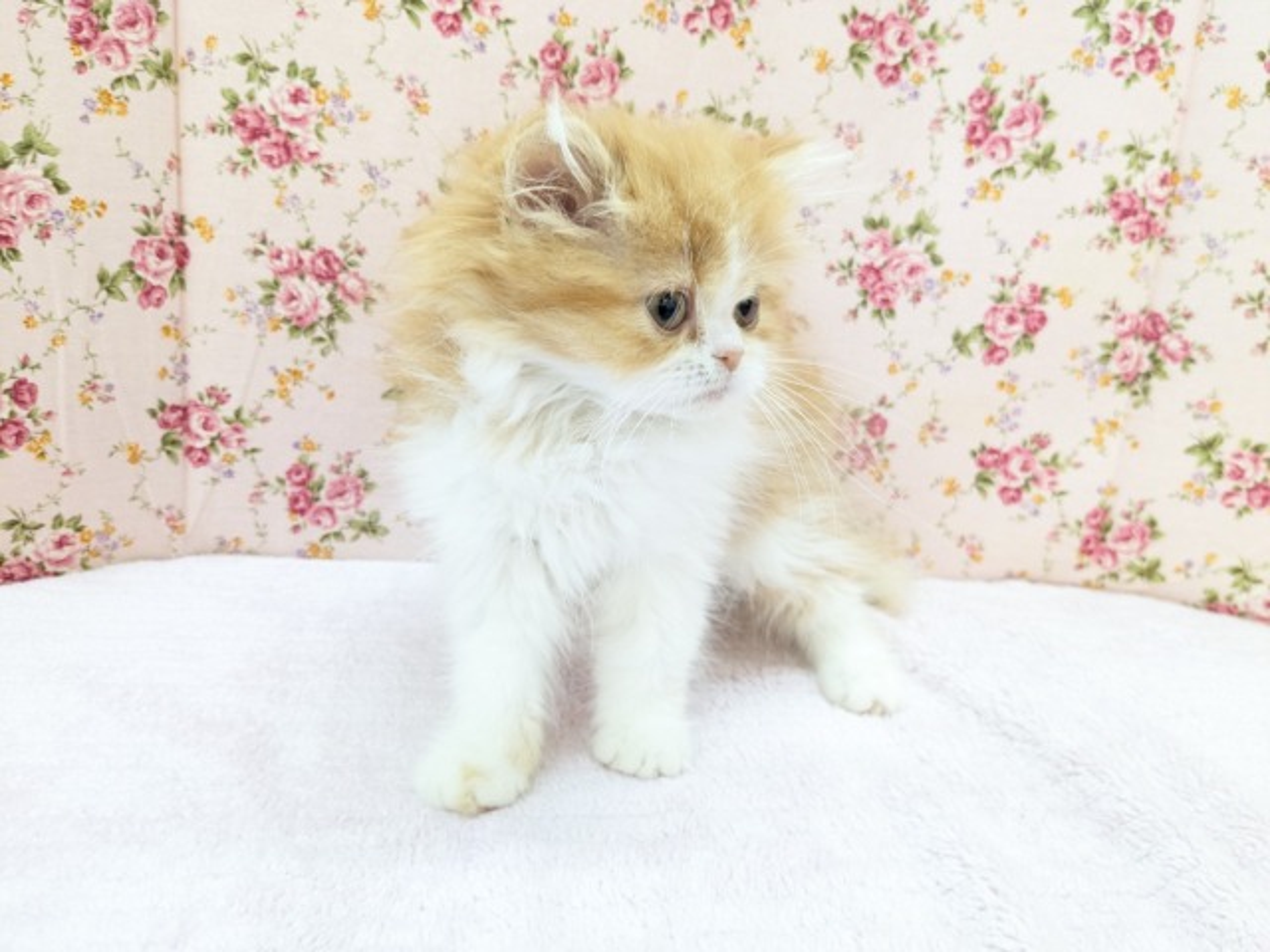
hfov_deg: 65.3
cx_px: 635
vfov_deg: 51.4
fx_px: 991
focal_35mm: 27
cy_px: 476
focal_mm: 4.38
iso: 256
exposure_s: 1/99.9
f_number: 1.73
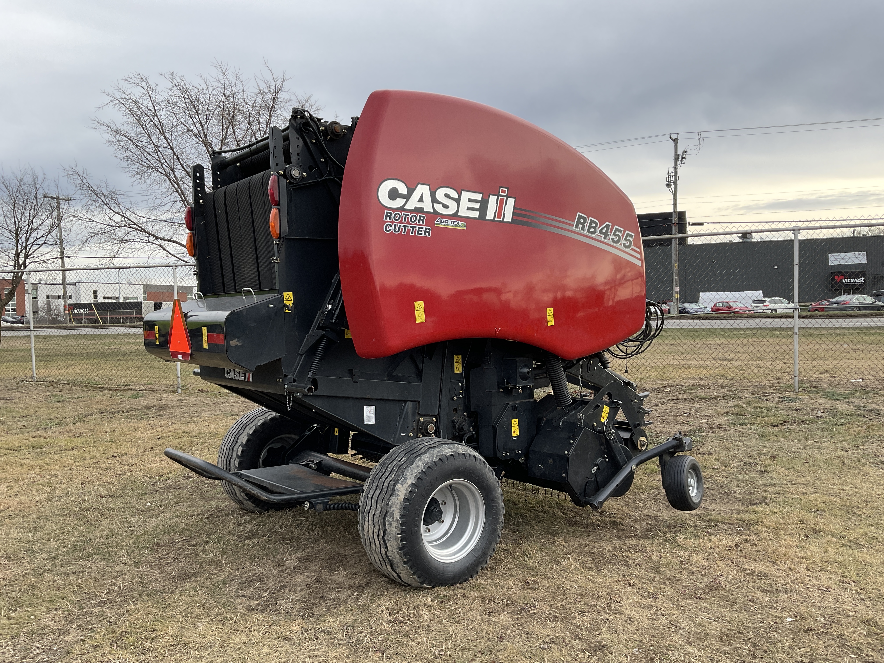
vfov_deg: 48.2
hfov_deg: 61.7
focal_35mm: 29
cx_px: 442
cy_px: 332
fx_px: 741
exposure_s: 1/425
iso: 16
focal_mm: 3
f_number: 1.8
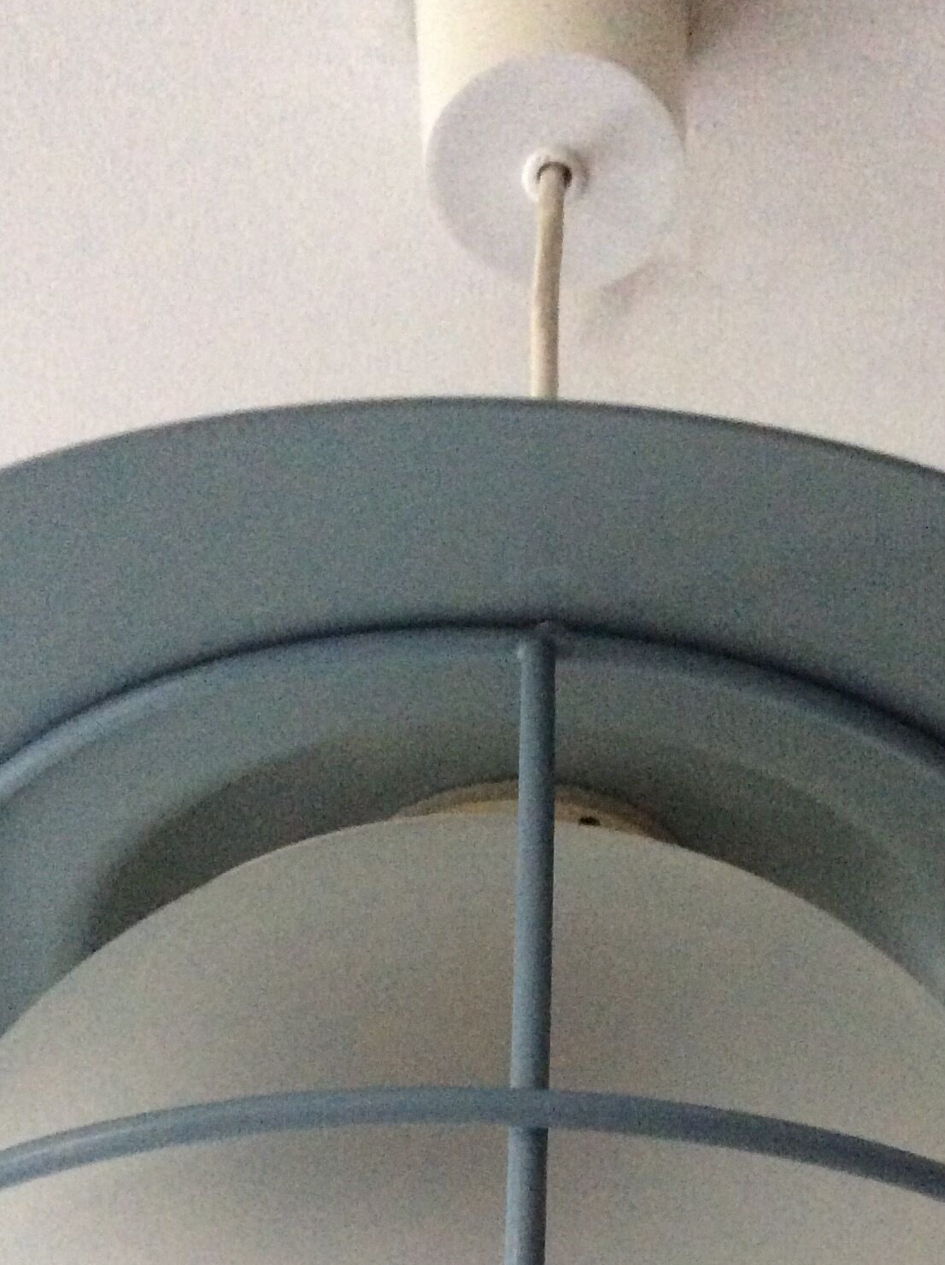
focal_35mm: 56
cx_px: 636
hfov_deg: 25.9
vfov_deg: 33.2
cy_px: 1057
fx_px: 2044
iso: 320
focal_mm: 3.3
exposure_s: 1/25
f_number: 2.4
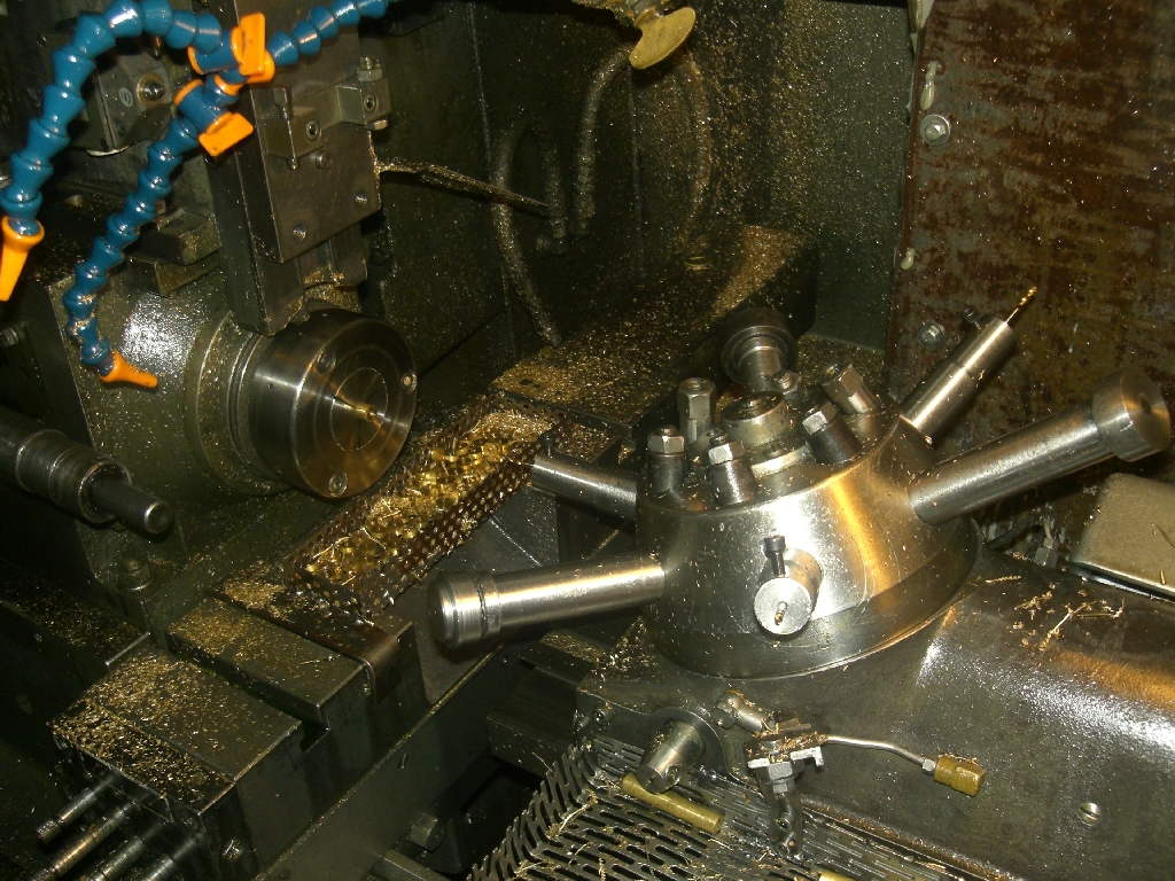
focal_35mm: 38
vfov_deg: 37.7
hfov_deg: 49.0
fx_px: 1290
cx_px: 588
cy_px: 440
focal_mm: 6.3
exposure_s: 1/60
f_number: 3.1
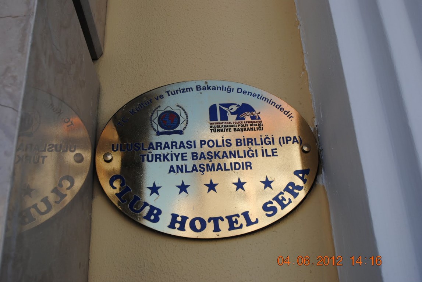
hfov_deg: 53.1
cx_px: 211
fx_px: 423
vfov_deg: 37.0
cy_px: 141
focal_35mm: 36
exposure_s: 1/160
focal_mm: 24
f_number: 6.3
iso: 100
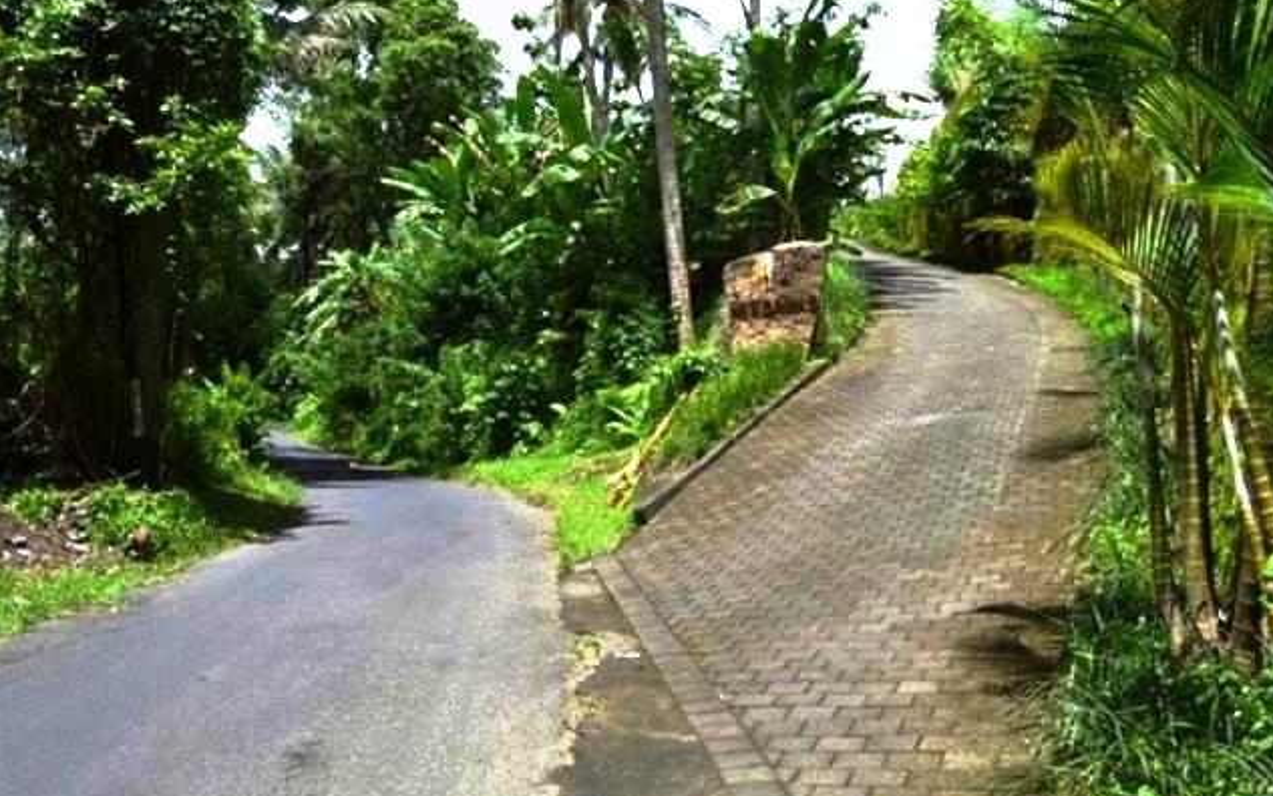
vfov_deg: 37.3
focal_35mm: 34
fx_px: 1180
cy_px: 387
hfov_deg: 56.7
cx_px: 640
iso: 100
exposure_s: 1/250
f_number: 8
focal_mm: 22
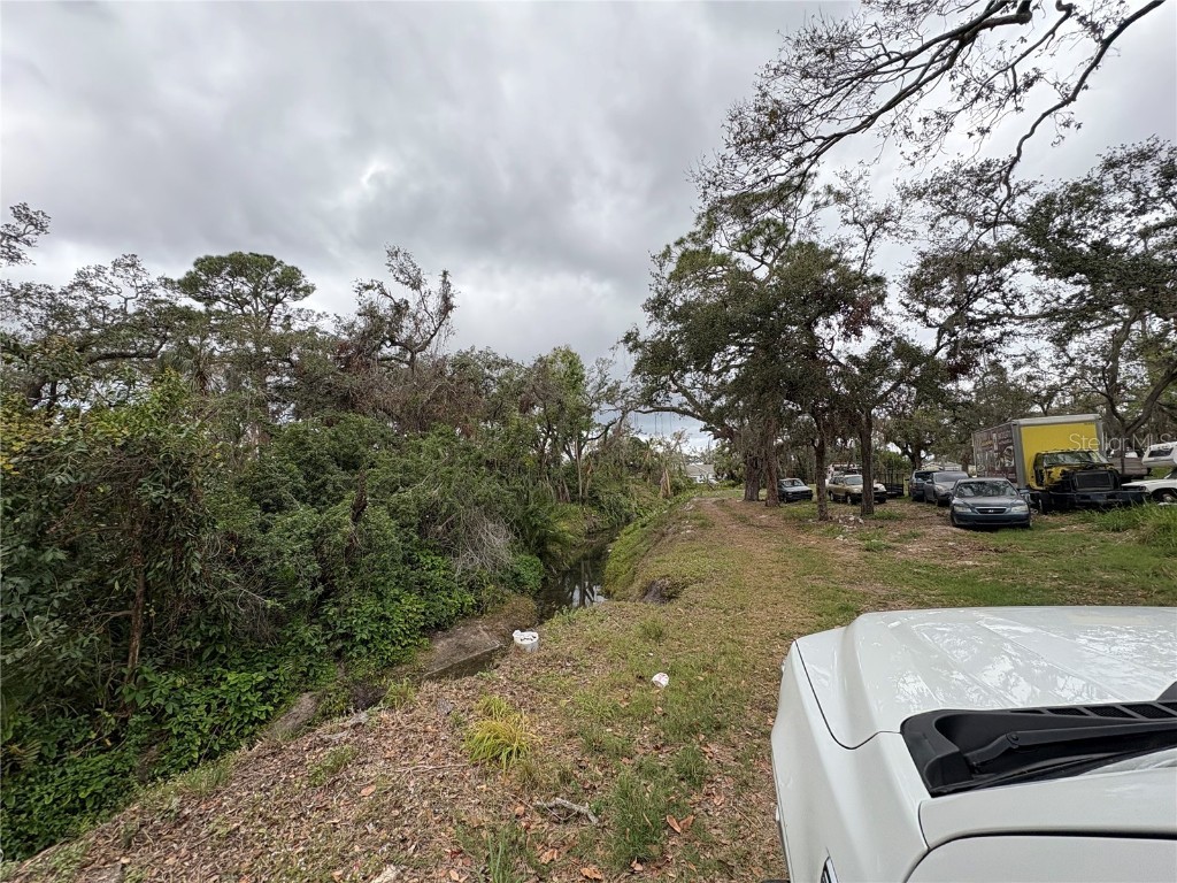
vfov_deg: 85.7
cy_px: 442
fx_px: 476
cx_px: 588
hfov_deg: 102.1
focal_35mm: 14
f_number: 2.2
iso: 64
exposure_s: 1/693
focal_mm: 2.22
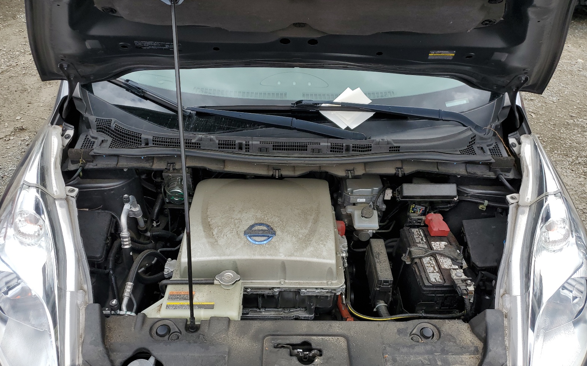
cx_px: 293
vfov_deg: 44.5
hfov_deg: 66.5
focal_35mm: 28
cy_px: 201
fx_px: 448
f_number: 1.5
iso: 50
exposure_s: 1/1250
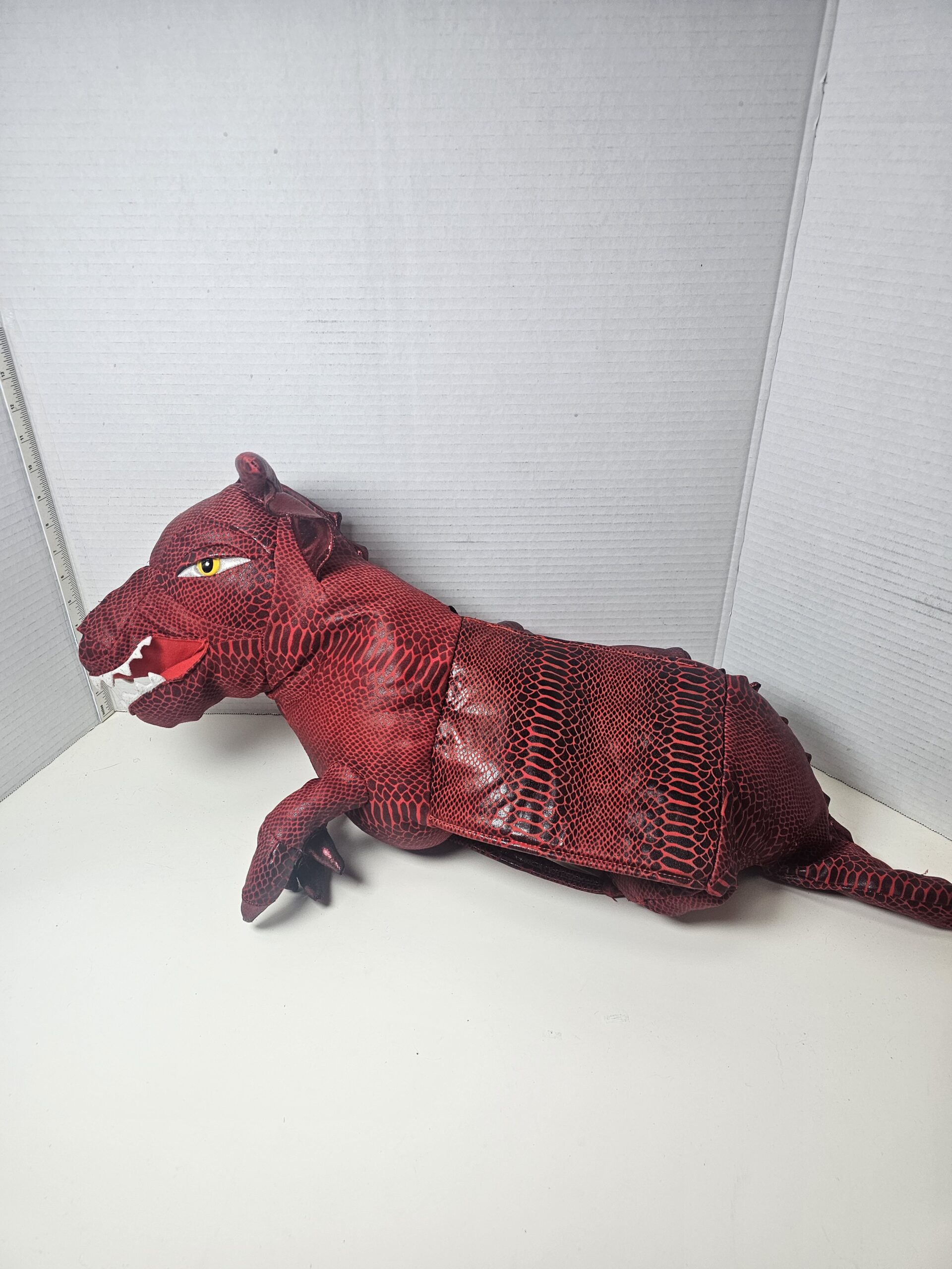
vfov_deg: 73.9
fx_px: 843
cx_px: 476
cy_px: 634
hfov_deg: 58.9
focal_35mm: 23
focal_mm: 6.3
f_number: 1.7
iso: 160
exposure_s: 1/180
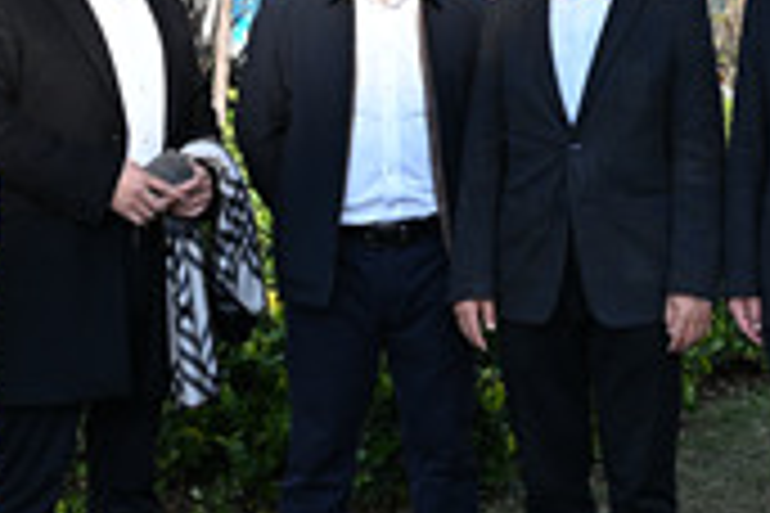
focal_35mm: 91
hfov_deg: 21.7
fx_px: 1946
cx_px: 747
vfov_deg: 14.9
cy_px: 52
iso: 100
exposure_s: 1/400
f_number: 4
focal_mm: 24
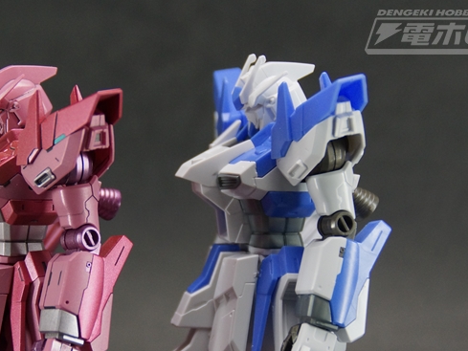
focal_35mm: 165
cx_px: 153
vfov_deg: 9.0
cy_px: 240
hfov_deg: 12.0
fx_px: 2231
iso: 1000
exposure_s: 1/125
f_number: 5
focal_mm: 70
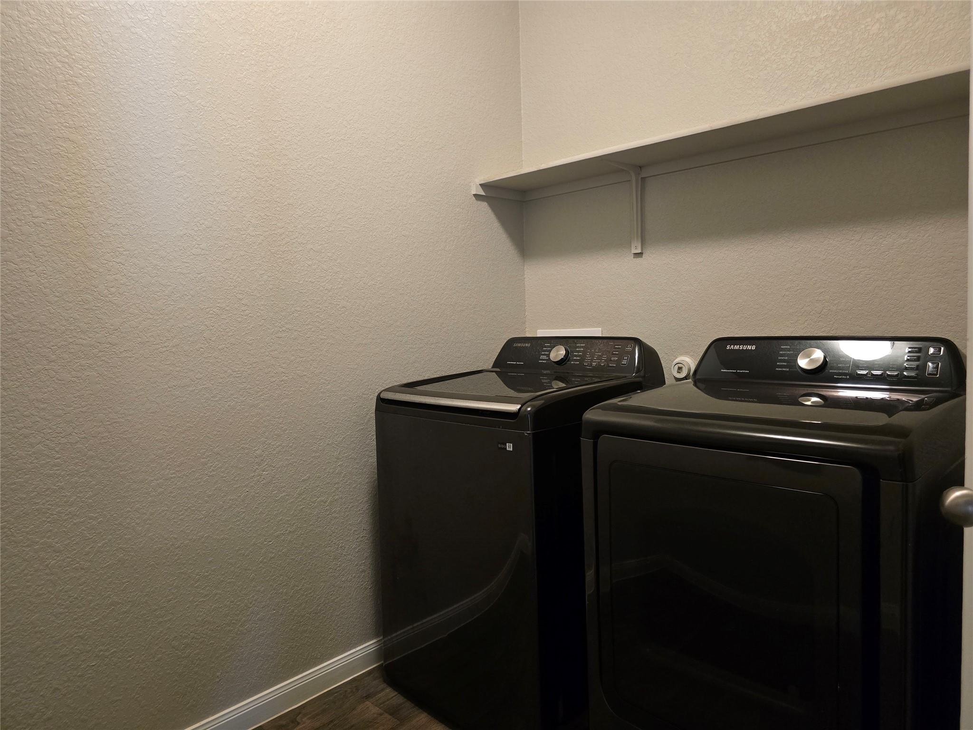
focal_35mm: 23
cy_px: 365
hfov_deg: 73.9
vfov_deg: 58.9
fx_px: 646
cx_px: 486
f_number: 1.7
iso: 800
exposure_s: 1/120
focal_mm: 6.3
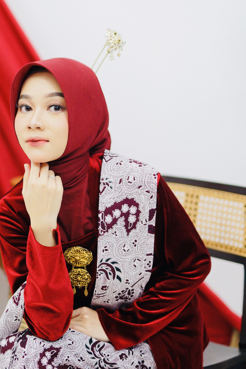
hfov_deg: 13.4
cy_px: 165
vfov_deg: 20.0
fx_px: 1045
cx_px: 56
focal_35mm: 102
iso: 500
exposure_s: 1/125
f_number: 1.4
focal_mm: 50
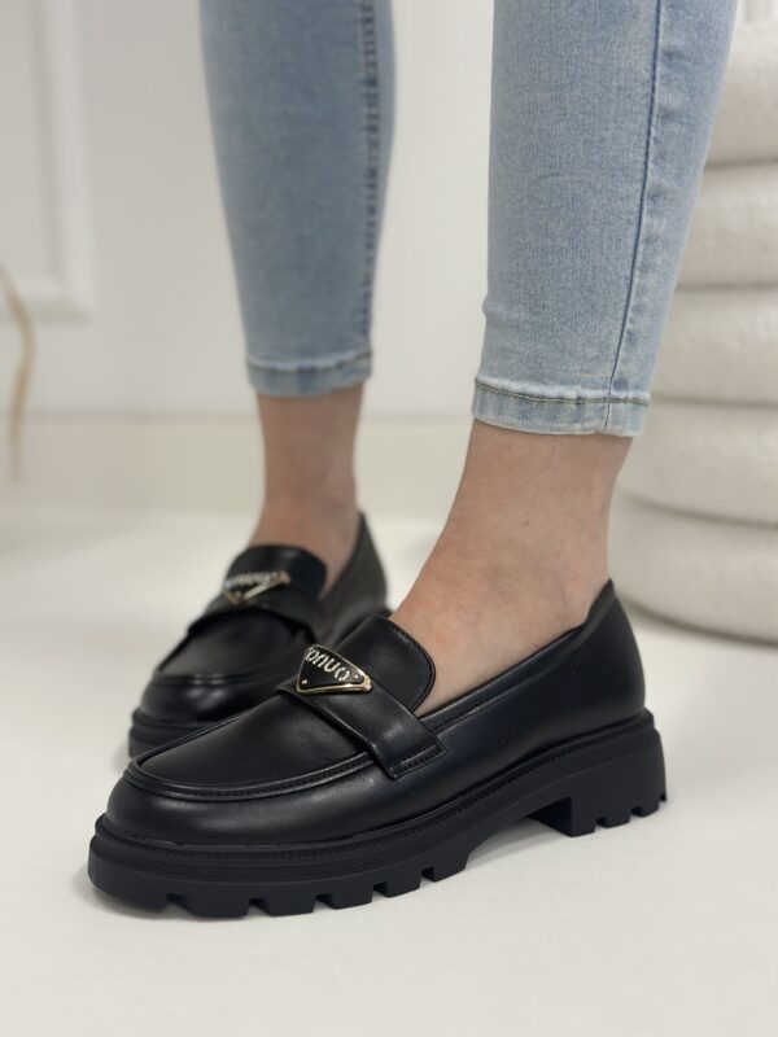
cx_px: 389
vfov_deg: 39.7
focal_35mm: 48
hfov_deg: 30.3
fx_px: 1438
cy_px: 518
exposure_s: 1/100
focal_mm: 6.86
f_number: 1.78
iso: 125
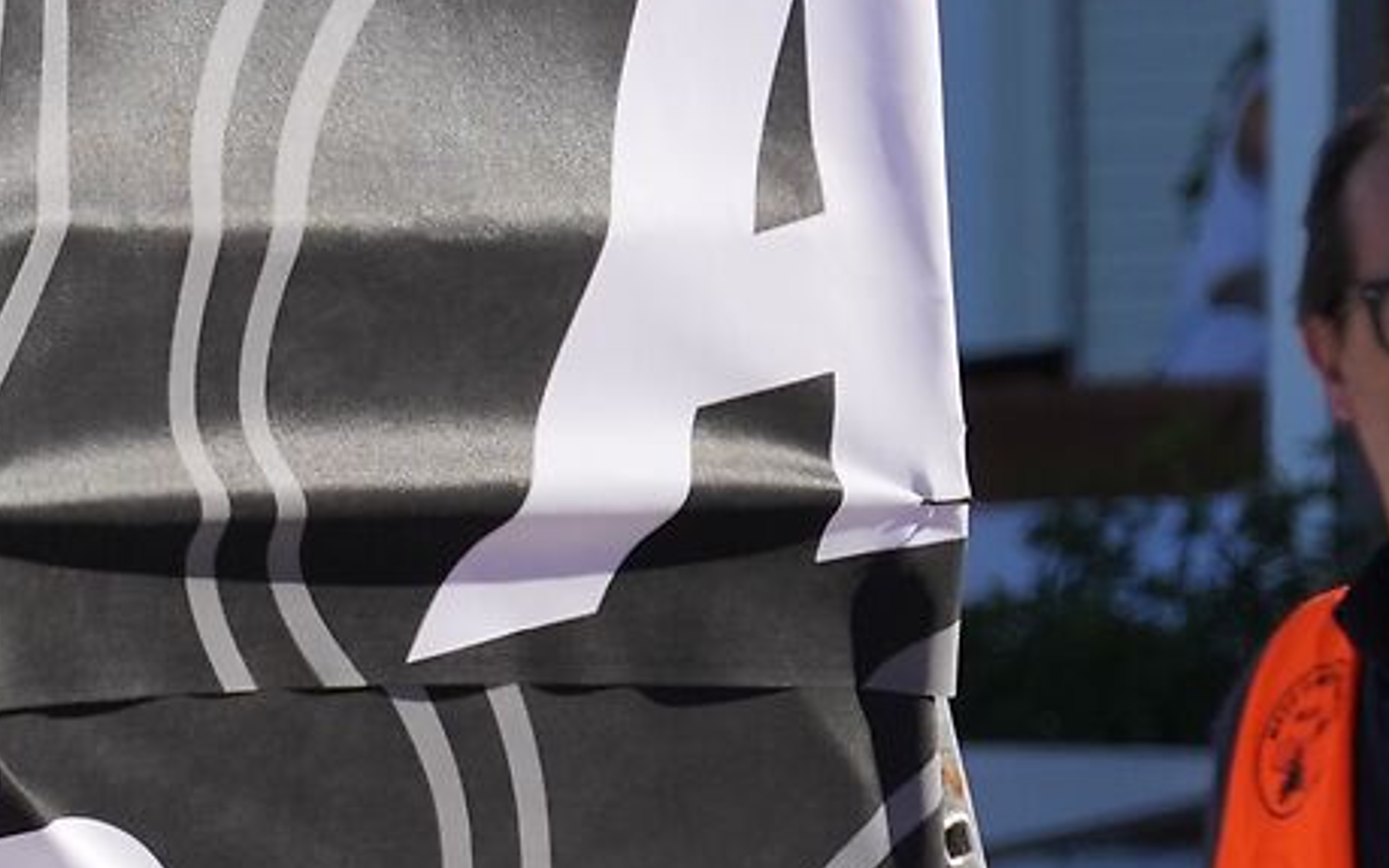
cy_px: 880
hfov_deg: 1.0
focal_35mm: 2132
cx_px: -654
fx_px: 80716
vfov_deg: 0.6
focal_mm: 400
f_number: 6.3
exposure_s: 1/1250
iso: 400
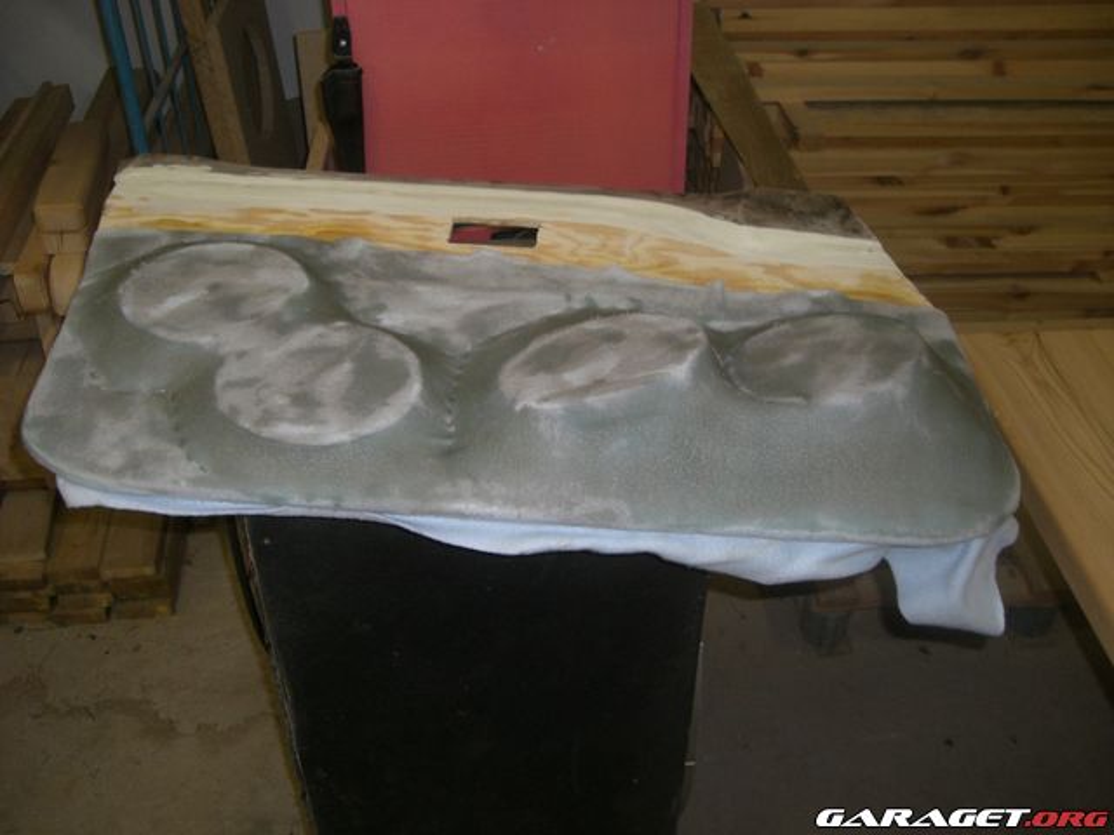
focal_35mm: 38
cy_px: 418
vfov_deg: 37.7
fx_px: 1223
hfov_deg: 49.0
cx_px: 557
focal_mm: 6.2
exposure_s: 1/60
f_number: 2.7
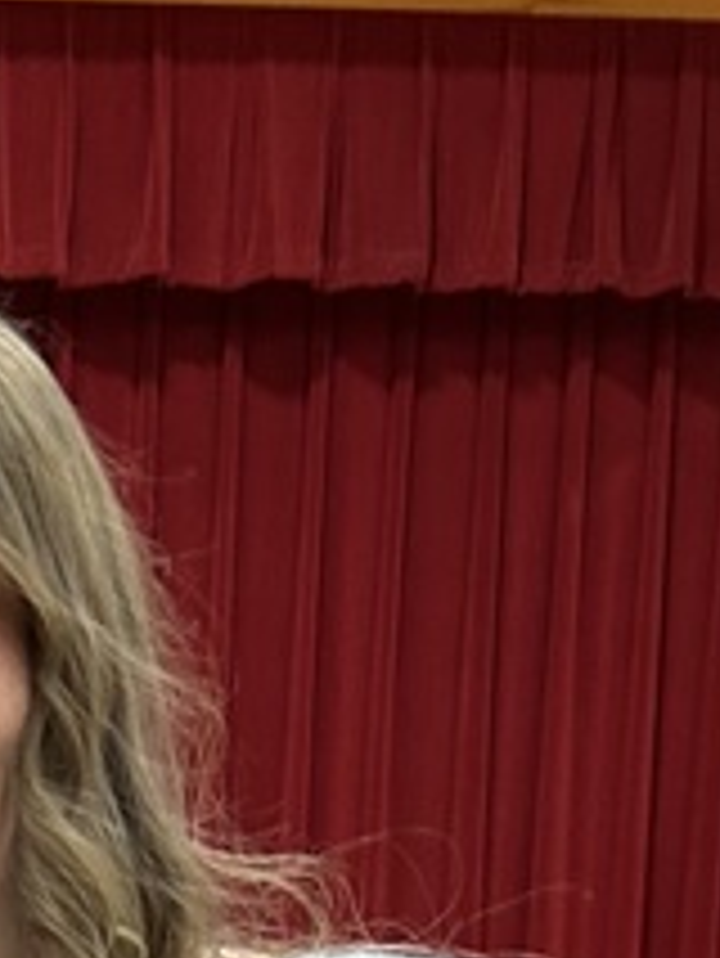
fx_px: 3463
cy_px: 2276
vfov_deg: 12.5
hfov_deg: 11.2
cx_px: -482
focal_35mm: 125
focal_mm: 5.7
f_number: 1.5
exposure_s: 1/41
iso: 125
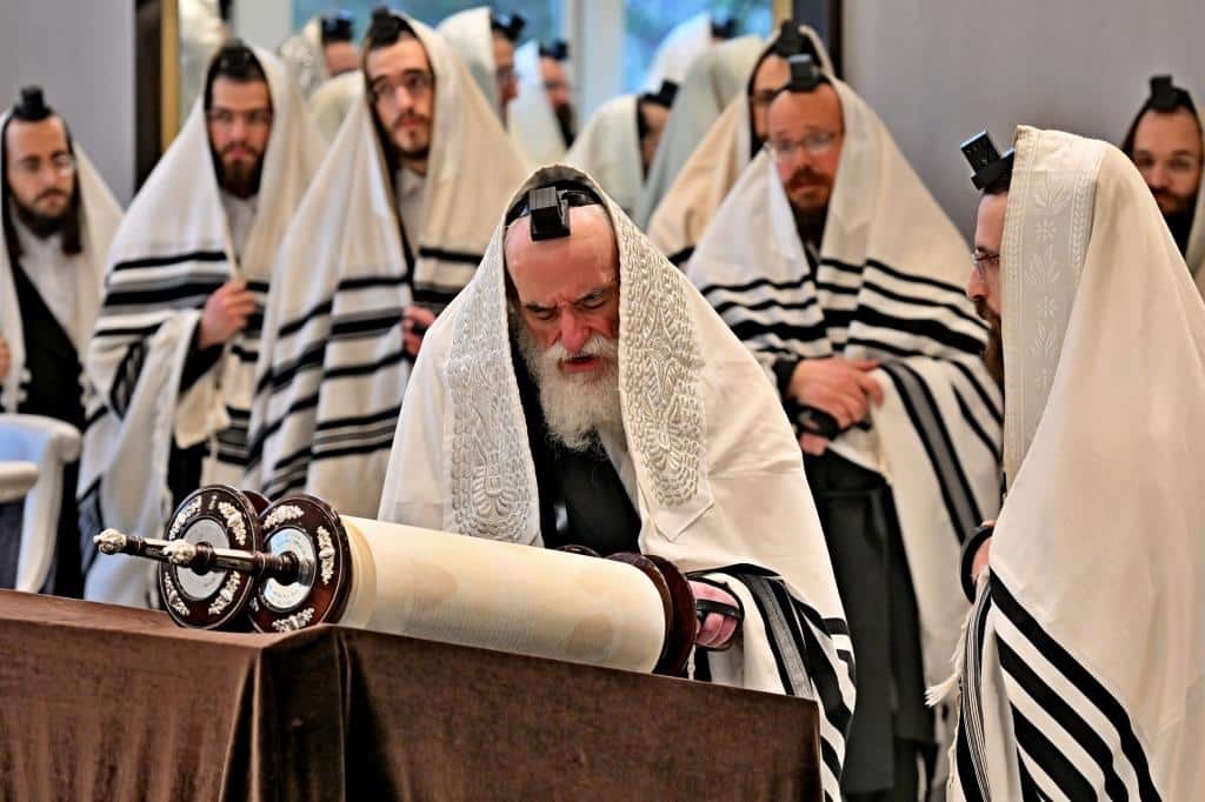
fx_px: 6023
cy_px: 401
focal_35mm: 180
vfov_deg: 7.6
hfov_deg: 11.4
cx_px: 602
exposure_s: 1/200
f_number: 4
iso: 500
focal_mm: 120
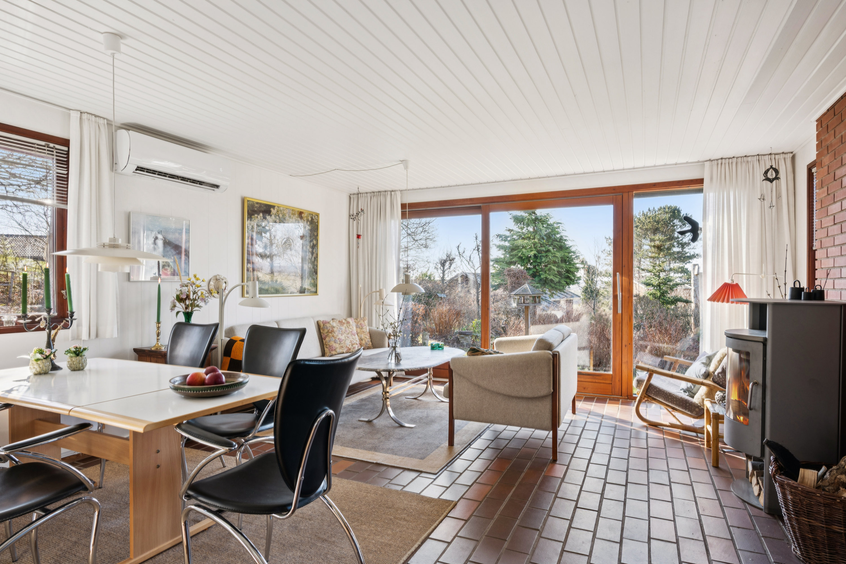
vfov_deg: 61.9
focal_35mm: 20
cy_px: 282
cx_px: 423
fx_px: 470
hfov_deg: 84.0
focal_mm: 20
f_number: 8
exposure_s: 1/100
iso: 400
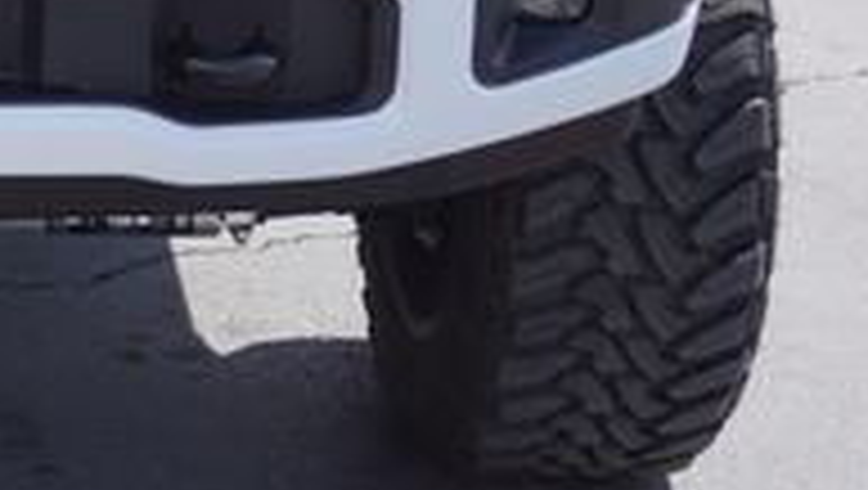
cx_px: -234
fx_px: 2758
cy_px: -310
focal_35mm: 120
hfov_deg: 16.9
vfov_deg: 9.8
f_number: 7.1
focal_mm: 23
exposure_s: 1/200
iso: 100
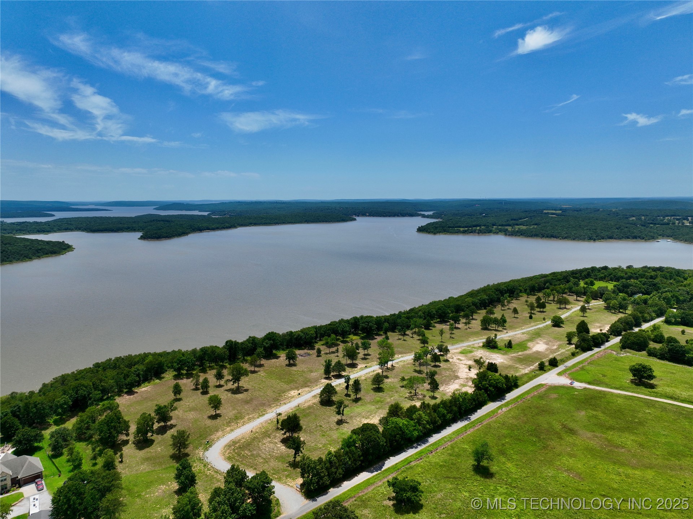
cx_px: 346
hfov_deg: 71.6
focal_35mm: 24
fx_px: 480
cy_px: 260
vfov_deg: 56.8
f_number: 2.8
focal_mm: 12.29
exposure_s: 1/2000
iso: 100
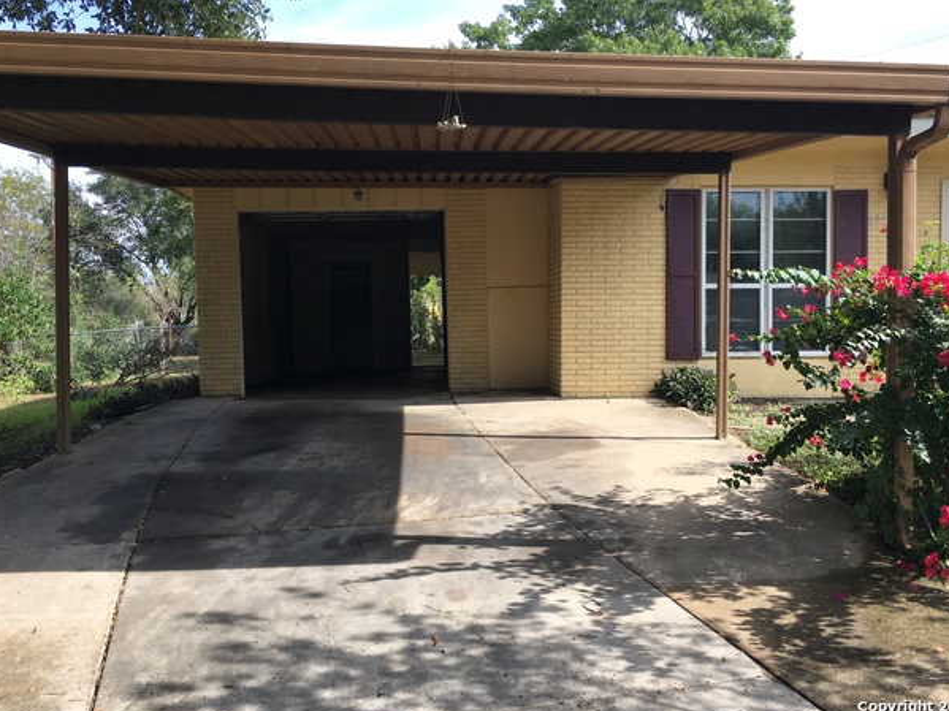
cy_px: 353
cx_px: 474
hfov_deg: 58.4
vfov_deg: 45.4
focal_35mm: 31
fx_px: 850
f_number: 2.2
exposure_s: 1/591
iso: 25
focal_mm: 4.15
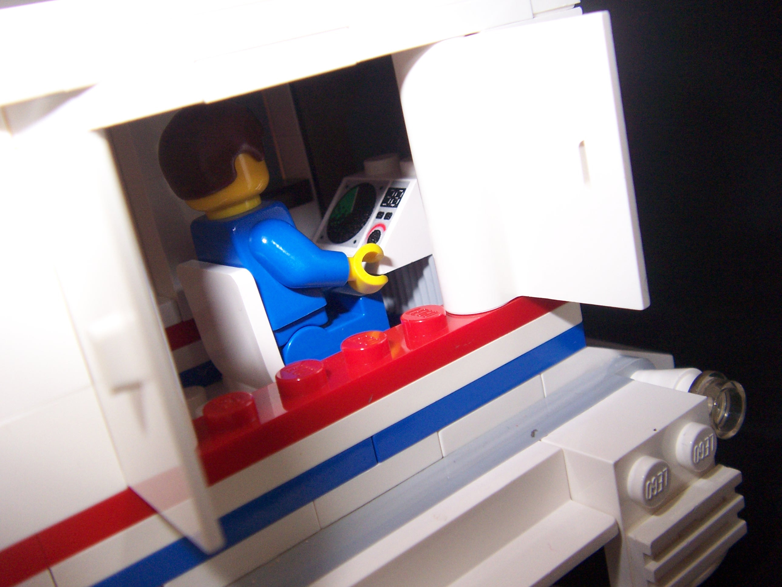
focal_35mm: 39
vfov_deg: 36.8
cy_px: 294
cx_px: 391
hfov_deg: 47.9
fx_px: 881
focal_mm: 6.4
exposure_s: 1/60
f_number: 3.9
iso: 125
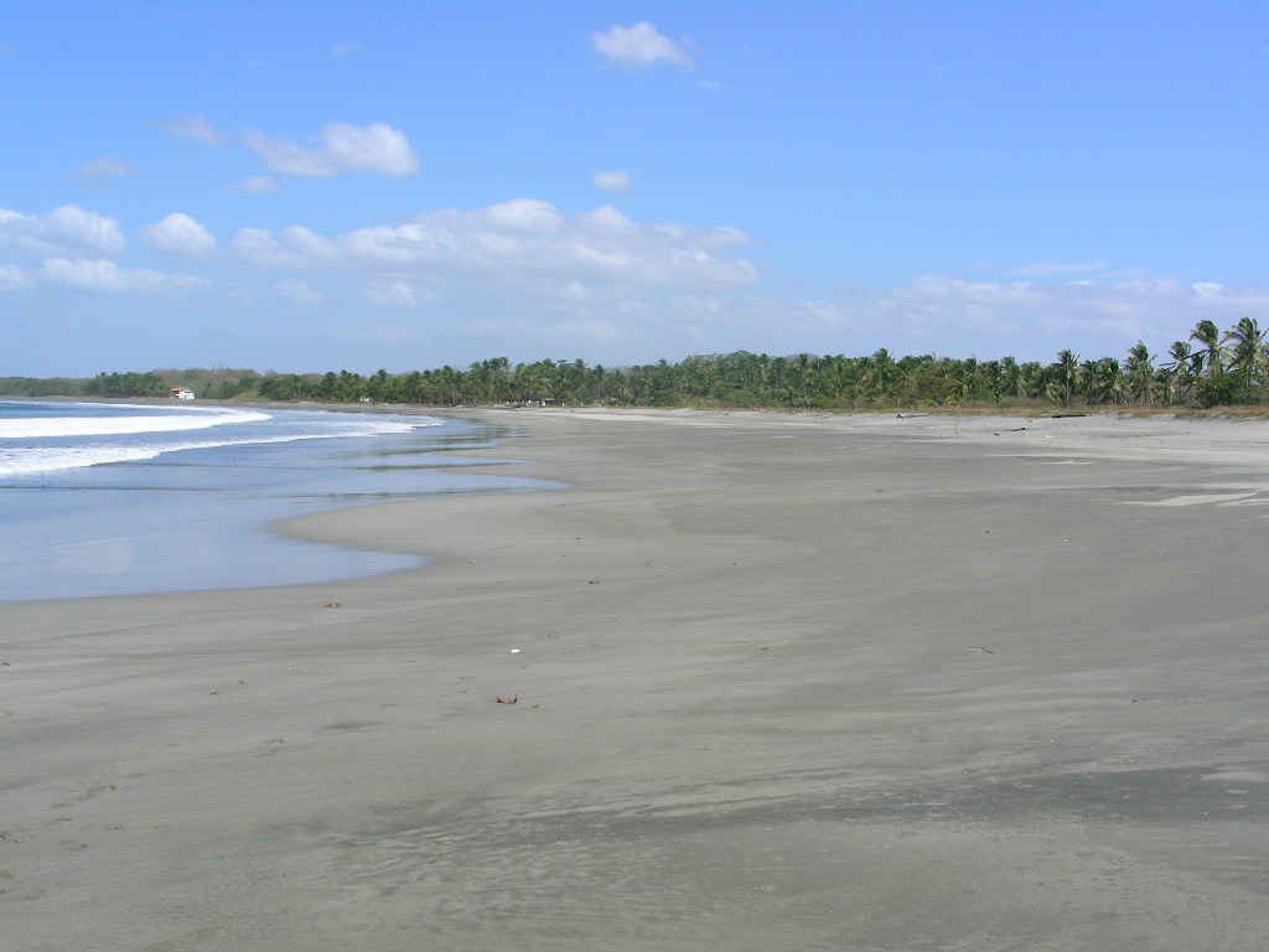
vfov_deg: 32.9
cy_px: 476
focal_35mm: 44
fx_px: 1613
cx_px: 634
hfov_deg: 42.9
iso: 50
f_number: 5.6
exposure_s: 1/504
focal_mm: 7.4
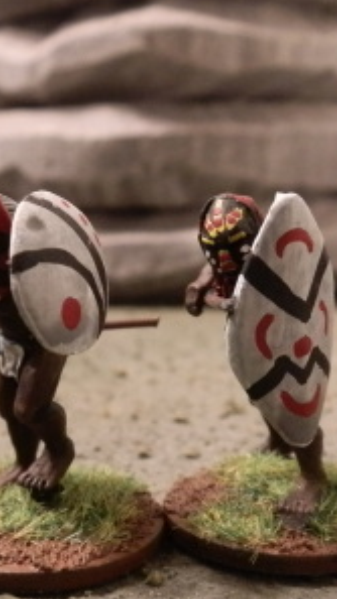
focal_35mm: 55
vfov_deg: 37.8
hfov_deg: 21.7
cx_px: 101
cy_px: 313
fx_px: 874
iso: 400
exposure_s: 1/100
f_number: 3.1
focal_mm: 5
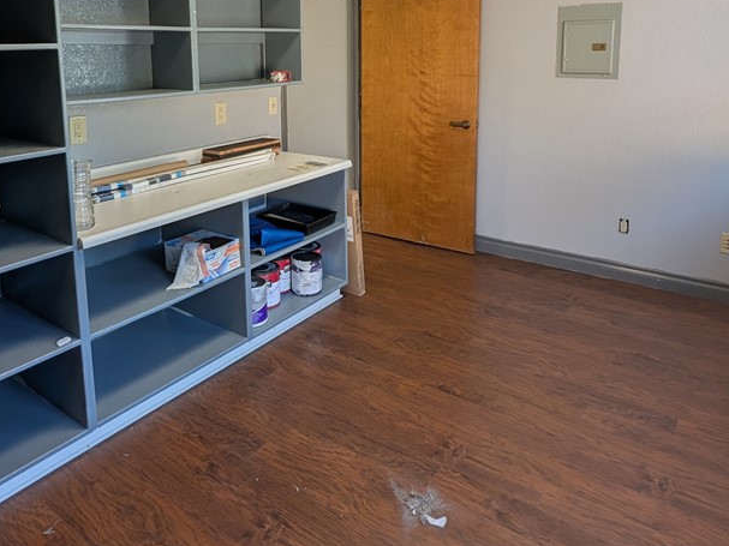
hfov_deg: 65.1
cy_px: 126
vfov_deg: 49.0
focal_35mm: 27
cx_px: 316
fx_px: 568
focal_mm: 2.22
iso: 47
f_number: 2.2
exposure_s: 1/58
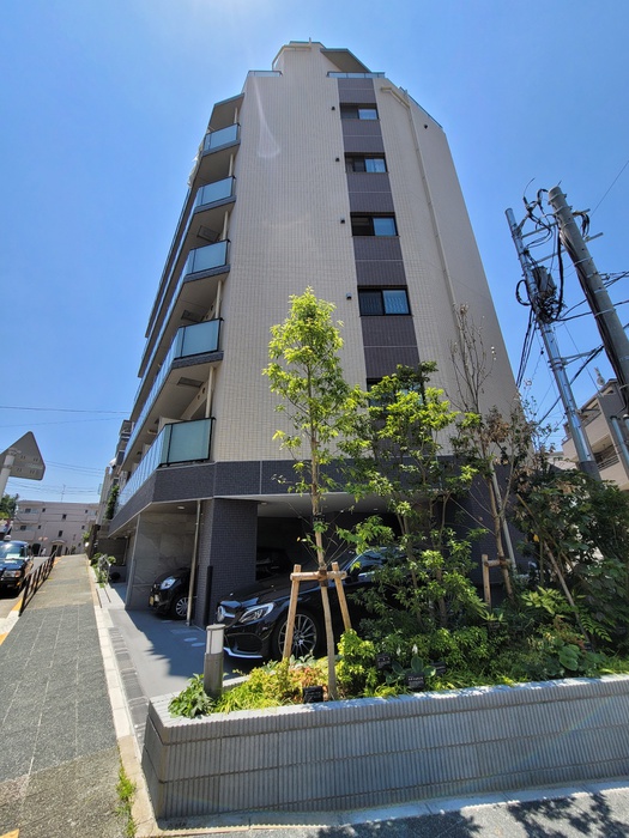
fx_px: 315
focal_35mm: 13
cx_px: 314
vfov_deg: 106.2
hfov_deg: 89.9
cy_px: 419
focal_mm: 2.2
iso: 64
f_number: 2.2
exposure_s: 1/1580
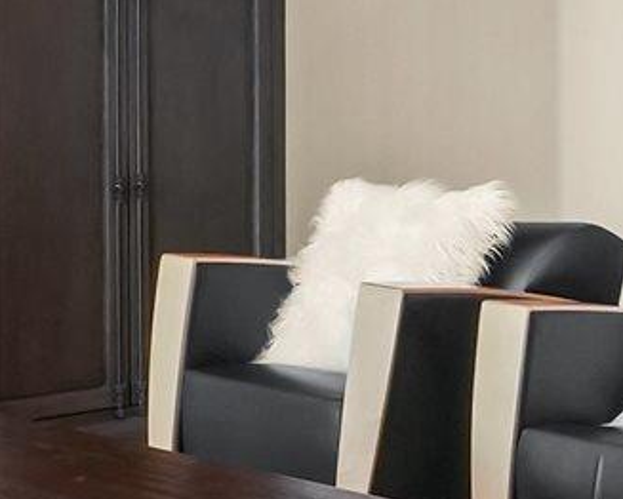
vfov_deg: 10.8
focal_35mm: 141
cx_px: 362
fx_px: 2601
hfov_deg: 13.7
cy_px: -35
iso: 800
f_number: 11
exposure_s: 1/30
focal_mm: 16
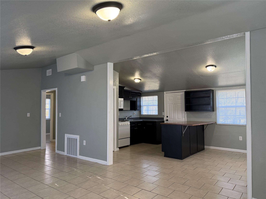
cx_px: 133
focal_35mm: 24
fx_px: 184
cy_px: 100
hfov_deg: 71.6
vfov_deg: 56.8
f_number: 1.78
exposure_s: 1/120
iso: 250
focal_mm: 6.76
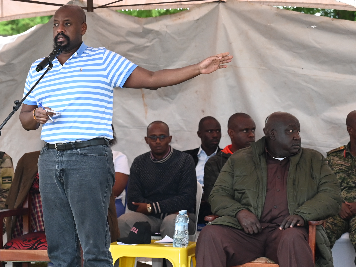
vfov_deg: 9.3
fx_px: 1635
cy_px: 150
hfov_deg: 12.4
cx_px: 150
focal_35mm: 159
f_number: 4
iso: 1600
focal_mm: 70
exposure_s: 1/125
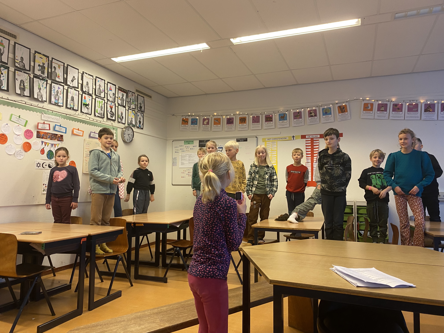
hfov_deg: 67.3
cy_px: 166
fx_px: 333
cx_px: 222
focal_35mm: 26
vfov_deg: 53.1
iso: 125
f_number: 1.8
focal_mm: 4.25
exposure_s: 1/50
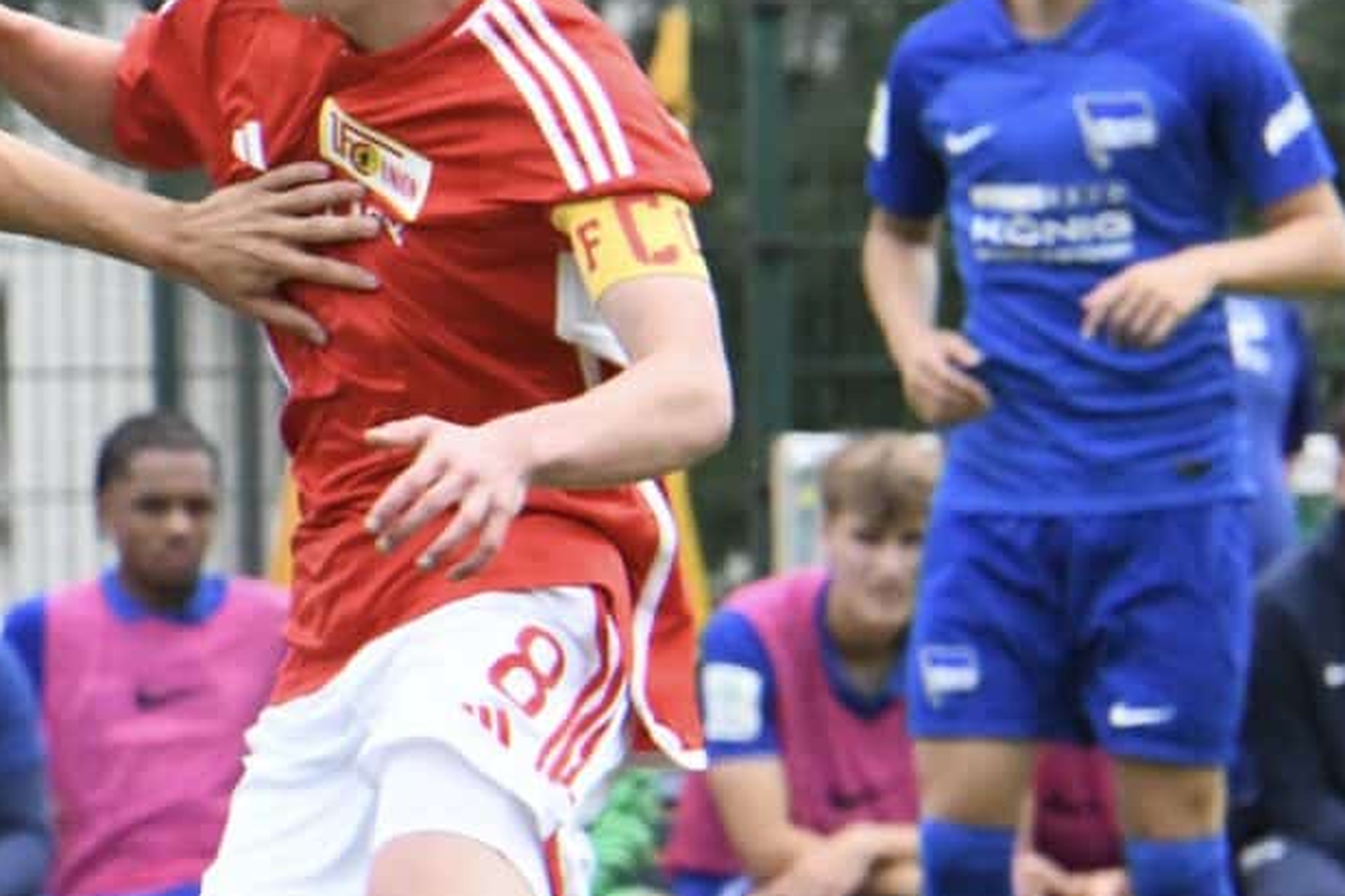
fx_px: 38432
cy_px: 638
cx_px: -9
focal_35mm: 1029
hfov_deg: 2.0
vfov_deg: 1.3
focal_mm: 310
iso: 4000
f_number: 11
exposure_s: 1/1600
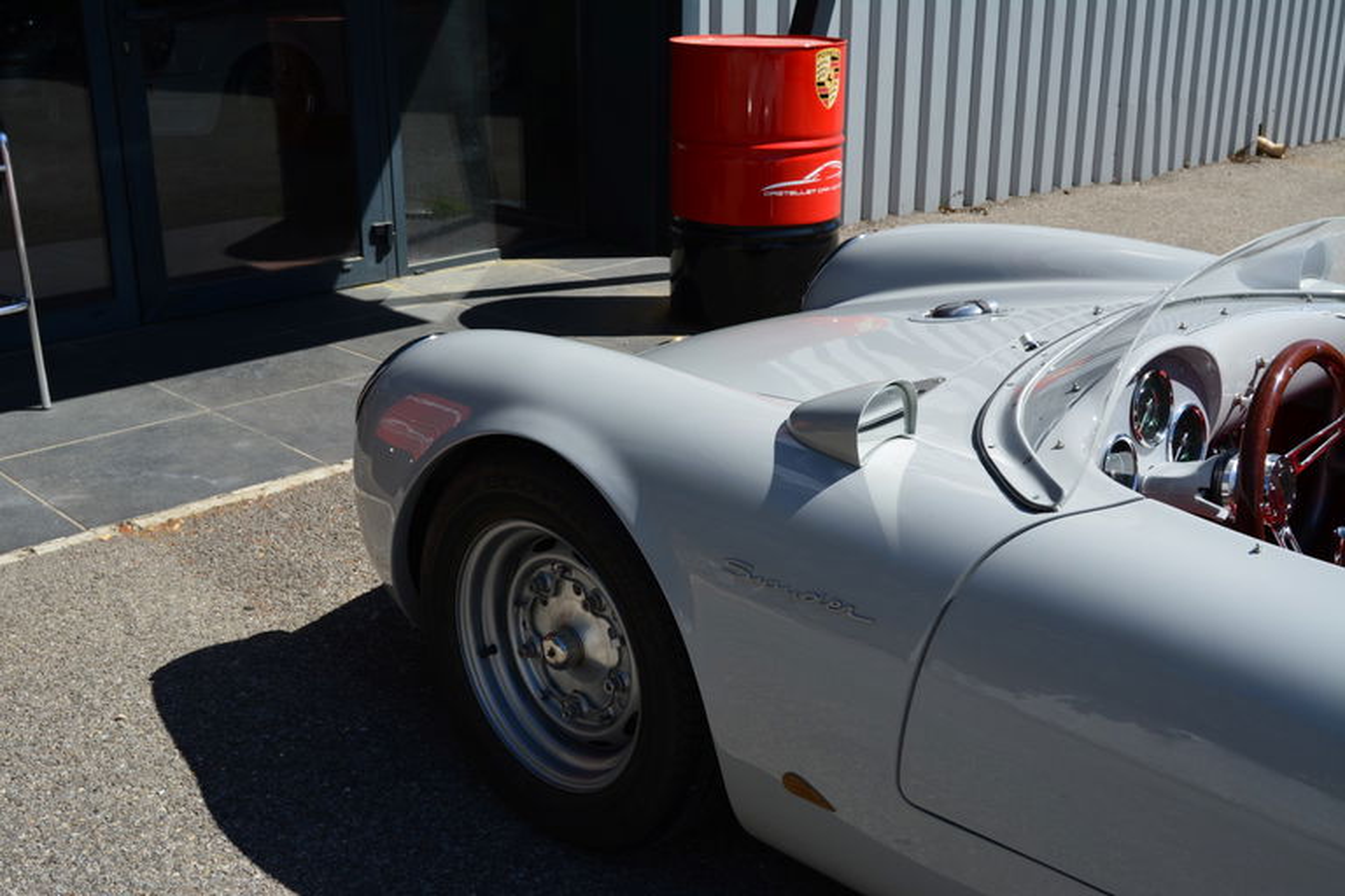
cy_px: 448
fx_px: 1457
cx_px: 672
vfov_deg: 34.2
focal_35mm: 39
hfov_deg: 49.6
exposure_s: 1/320
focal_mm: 26
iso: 200
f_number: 10
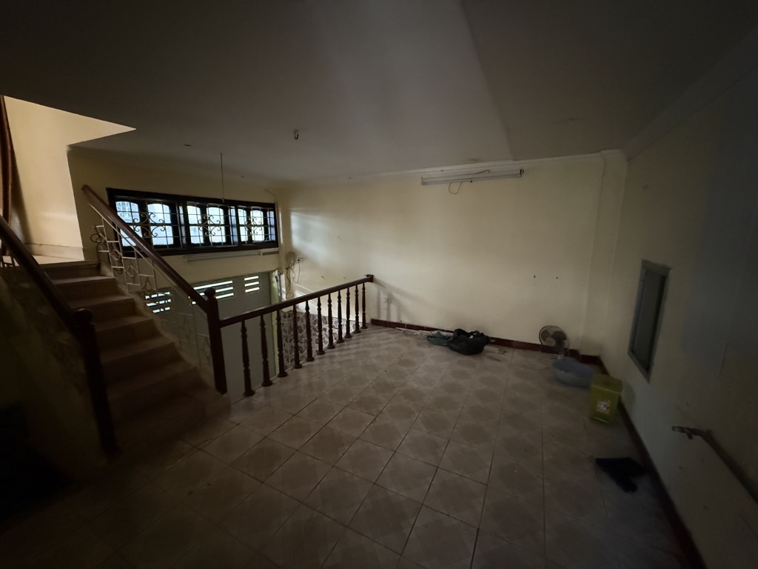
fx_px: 307
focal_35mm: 14
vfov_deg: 85.7
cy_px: 284
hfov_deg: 102.1
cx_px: 379
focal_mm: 2.22
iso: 1600
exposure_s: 1/32
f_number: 2.2
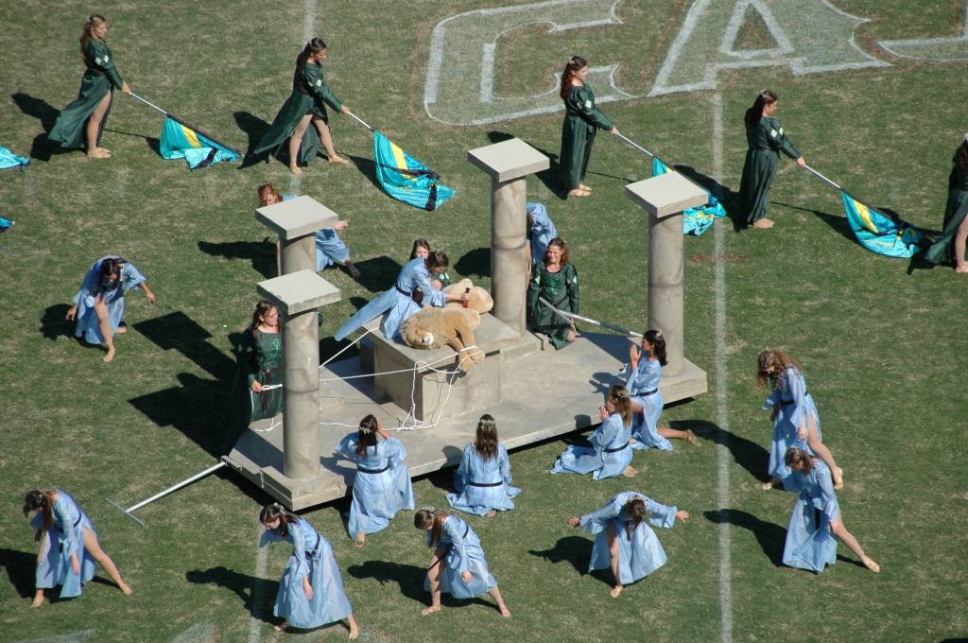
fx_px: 8056
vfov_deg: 4.6
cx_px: 484
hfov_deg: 6.9
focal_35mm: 300
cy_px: 322
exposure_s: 1/800
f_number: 7.1
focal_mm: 200
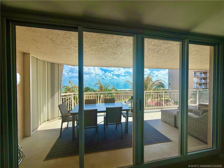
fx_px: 91
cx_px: 112
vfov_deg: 85.7
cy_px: 84
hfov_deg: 102.1
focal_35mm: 14
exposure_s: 1/1285
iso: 50
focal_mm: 2.22
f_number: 2.2
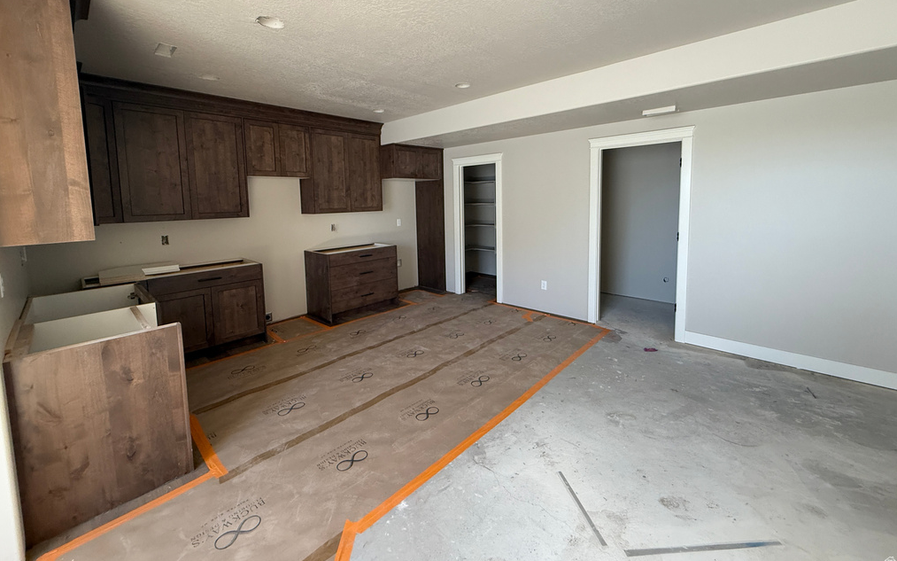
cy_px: 230
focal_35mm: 15
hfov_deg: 101.5
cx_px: 445
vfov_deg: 74.1
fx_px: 367
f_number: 2.2
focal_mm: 2.22
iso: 250
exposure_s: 1/99
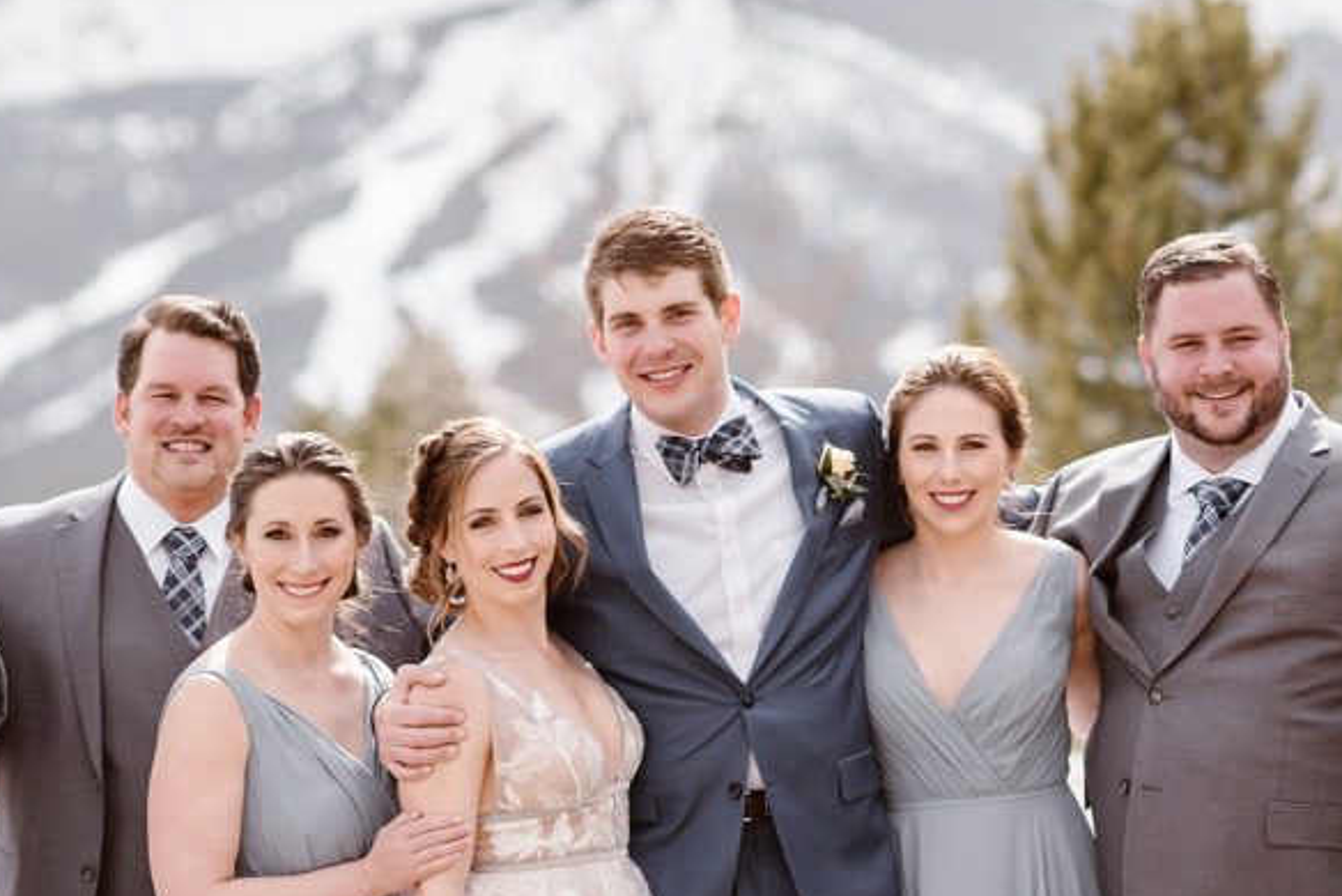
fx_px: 5557
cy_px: 572
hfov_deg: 13.8
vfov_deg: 9.2
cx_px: 740
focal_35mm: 149
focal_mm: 85
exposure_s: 1/2000
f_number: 2.2
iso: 100
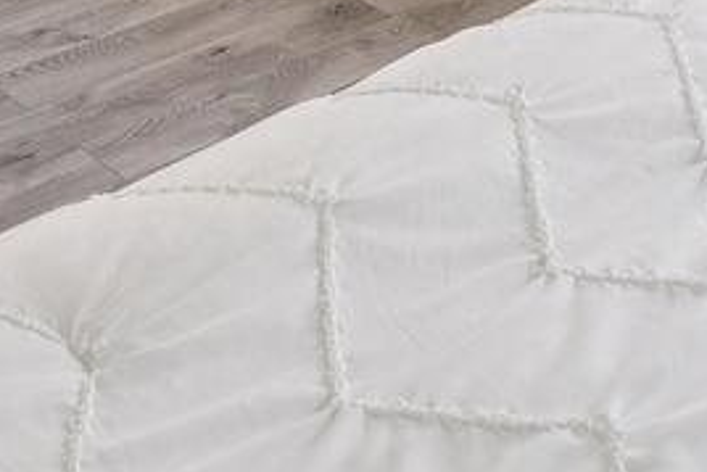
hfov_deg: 23.0
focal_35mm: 86
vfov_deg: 12.0
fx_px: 1690
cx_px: 652
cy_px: -745
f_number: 7.1
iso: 1000
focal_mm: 16
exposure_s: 1/125
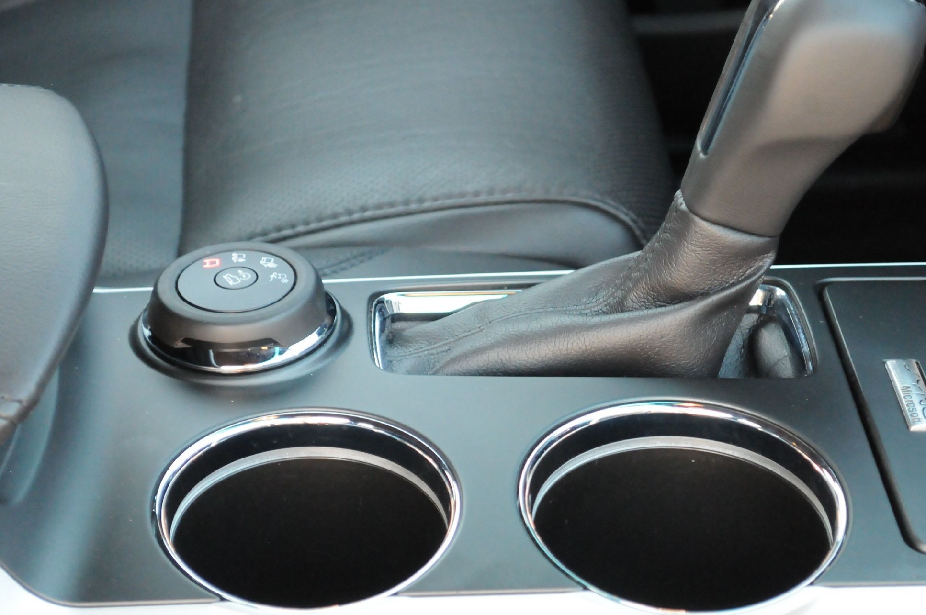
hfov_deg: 19.2
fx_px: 2740
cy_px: 296
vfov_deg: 12.8
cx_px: 537
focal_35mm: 107
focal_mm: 55
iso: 2500
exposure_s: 1/80
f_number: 5.6
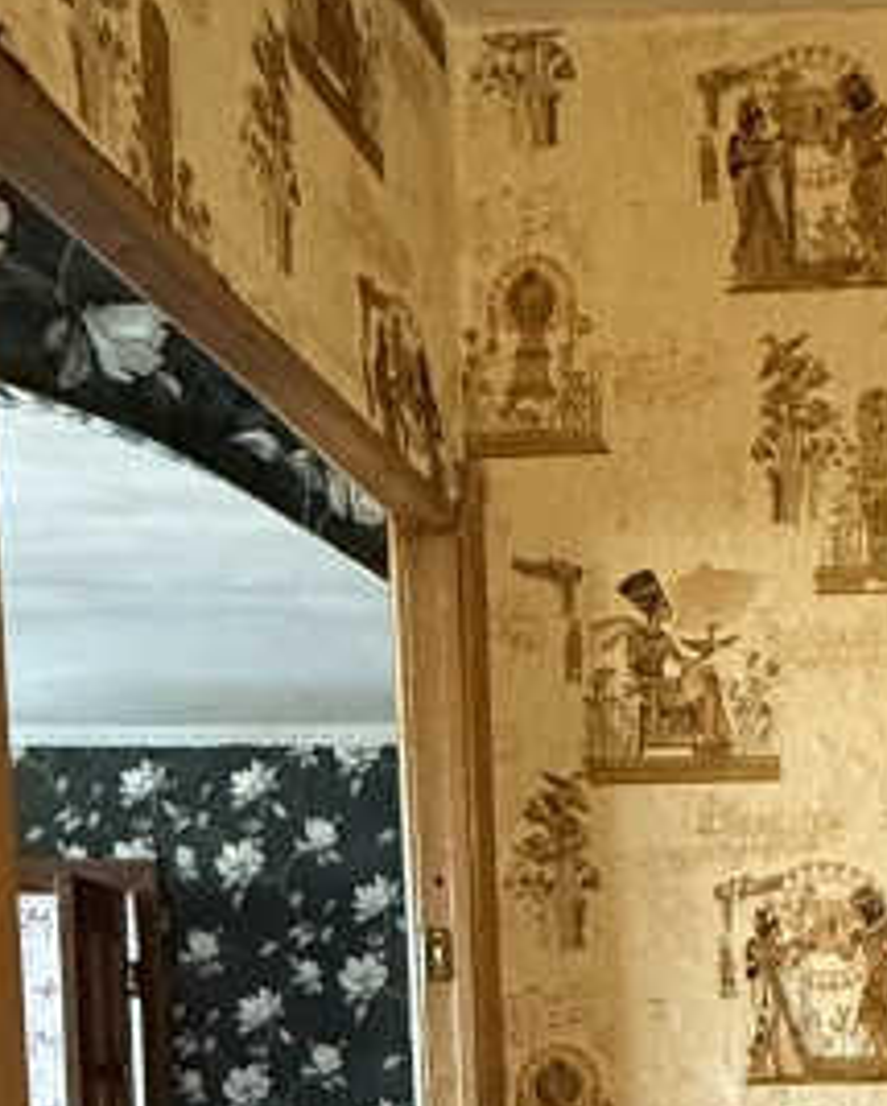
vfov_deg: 29.5
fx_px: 1802
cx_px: 998
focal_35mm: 55
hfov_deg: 25.5
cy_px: 1312
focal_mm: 2.22
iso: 800
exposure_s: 1/50
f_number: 2.2
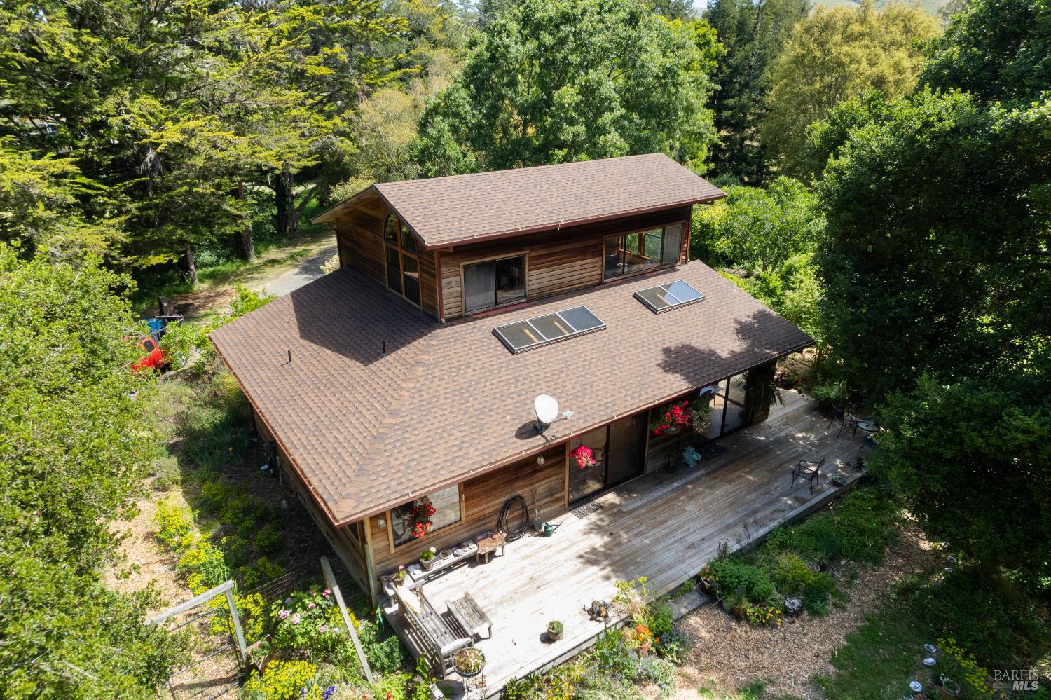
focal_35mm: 22
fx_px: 642
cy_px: 350
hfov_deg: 78.6
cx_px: 526
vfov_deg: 57.2
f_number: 2.8
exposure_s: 1/400
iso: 110
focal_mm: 8.38
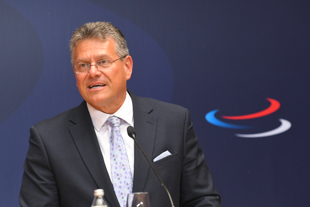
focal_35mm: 300
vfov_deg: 4.6
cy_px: 104
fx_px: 2583
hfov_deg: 6.9
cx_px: 155
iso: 2000
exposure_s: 1/500
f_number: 4
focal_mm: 200
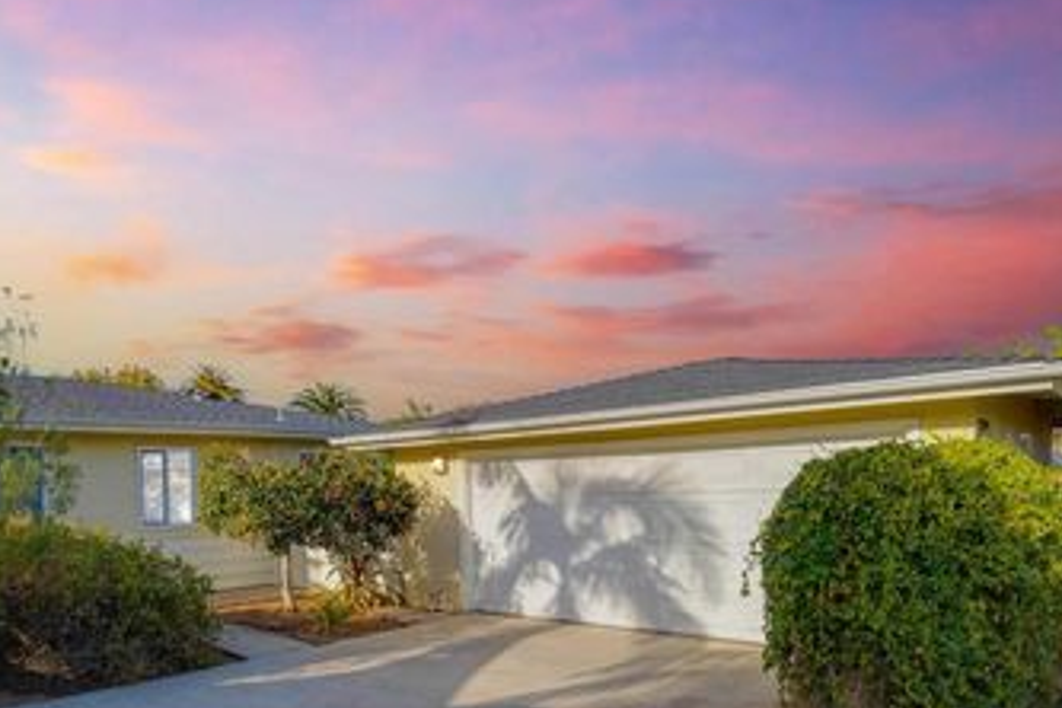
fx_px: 708
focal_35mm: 24
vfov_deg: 52.0
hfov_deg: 72.2
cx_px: 383
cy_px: 480
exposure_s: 1/800
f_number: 8
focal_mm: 16
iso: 100
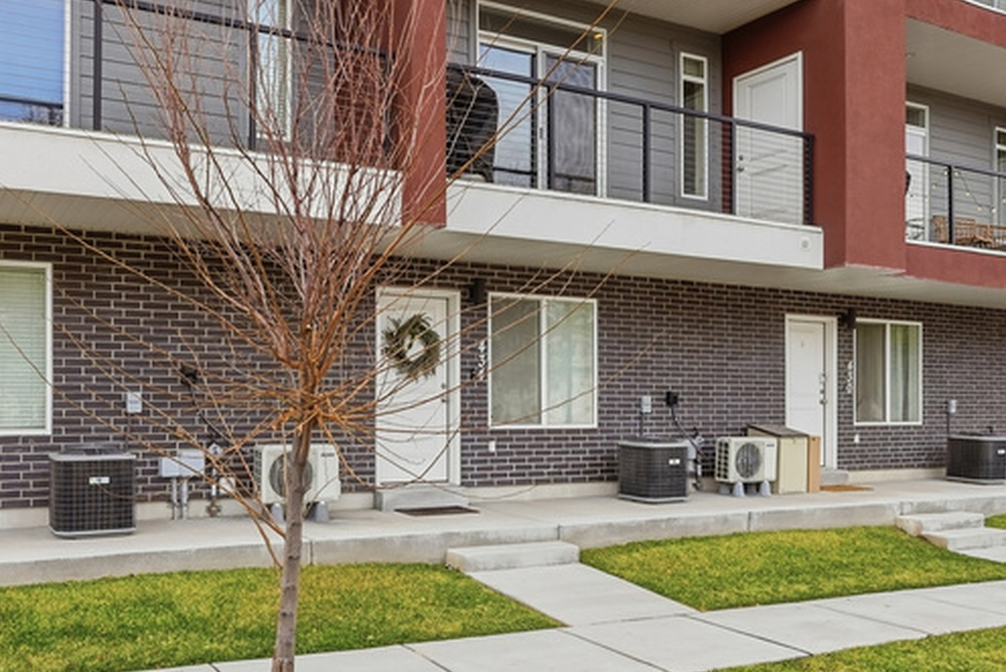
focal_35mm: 33
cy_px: 408
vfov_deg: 39.8
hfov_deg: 56.7
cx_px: 391
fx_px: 922
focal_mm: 16
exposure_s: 1/2000
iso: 250
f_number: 9
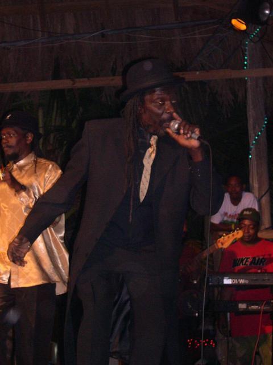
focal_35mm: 77
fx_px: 810
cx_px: 136
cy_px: 182
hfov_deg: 19.1
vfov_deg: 25.3
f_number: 4
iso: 400
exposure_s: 1/60
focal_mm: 16.3
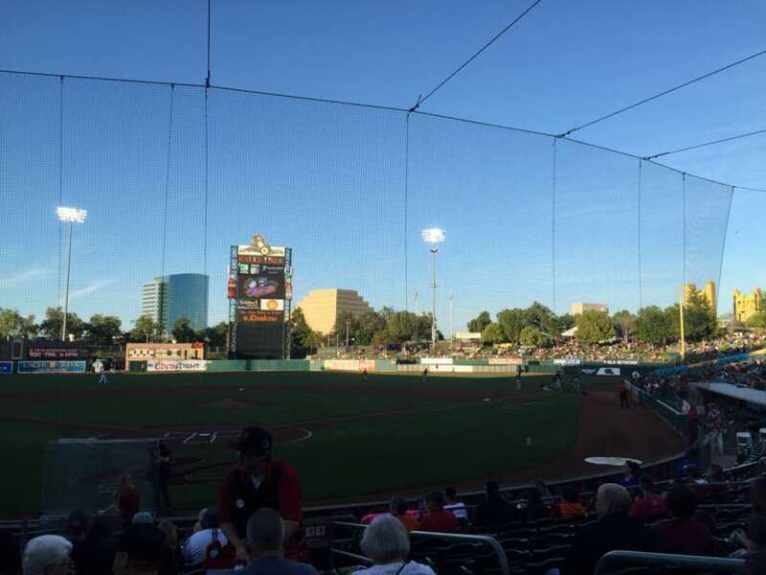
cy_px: 288
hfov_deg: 61.7
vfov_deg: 48.2
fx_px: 642
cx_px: 383
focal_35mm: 29
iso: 32
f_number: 2.2
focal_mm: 4.15
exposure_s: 1/1099
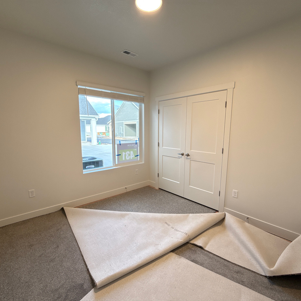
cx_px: 151
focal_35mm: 17
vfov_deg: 84.0
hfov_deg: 84.0
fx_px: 167
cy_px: 154
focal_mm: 2.22
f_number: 2.2
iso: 125
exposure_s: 1/120
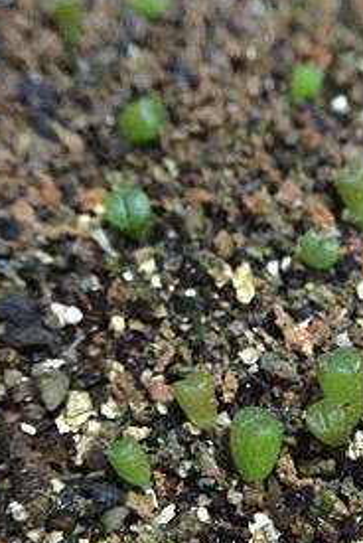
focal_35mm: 73
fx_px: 1101
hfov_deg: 18.5
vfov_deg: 27.5
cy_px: 367
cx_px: 312
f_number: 2.2
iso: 500
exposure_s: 1/17
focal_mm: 4.15
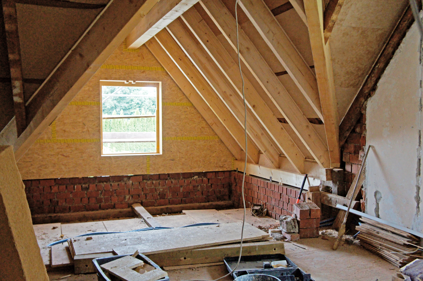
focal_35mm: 36
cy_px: 140
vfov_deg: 36.8
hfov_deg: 53.2
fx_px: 423
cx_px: 212
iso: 1600
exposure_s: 1/50
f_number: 4
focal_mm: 24
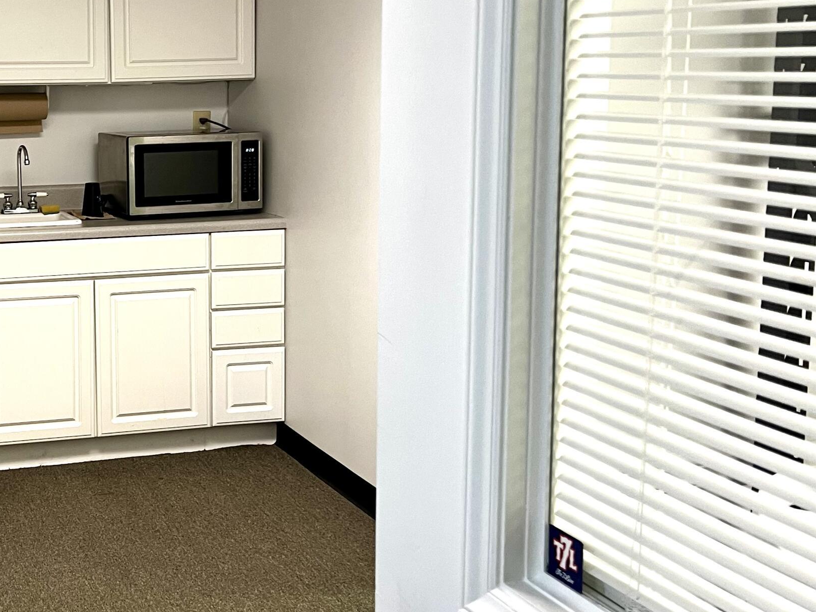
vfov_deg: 30.1
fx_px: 1132
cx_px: 68
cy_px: 230
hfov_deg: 36.9
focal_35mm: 48
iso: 125
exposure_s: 1/60
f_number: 1.5
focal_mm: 5.7
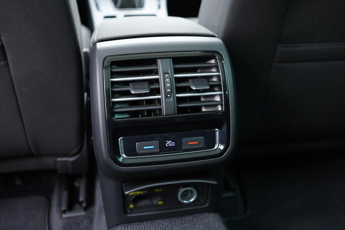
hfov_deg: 53.1
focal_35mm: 36
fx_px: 345
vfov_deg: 36.9
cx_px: 172
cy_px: 115
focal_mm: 24
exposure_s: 1/40
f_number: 2.8
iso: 1000
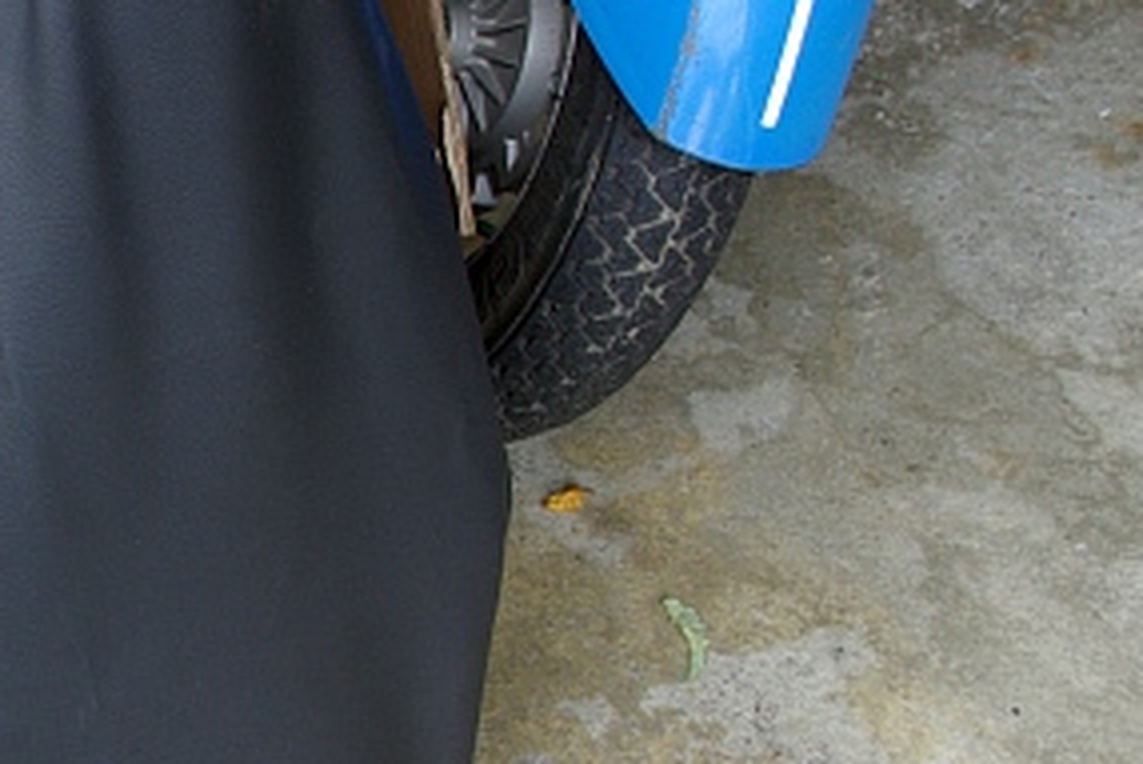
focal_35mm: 84
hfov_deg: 22.7
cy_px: 528
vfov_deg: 16.2
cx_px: -124
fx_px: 2668
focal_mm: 20
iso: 200
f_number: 5
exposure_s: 1/15
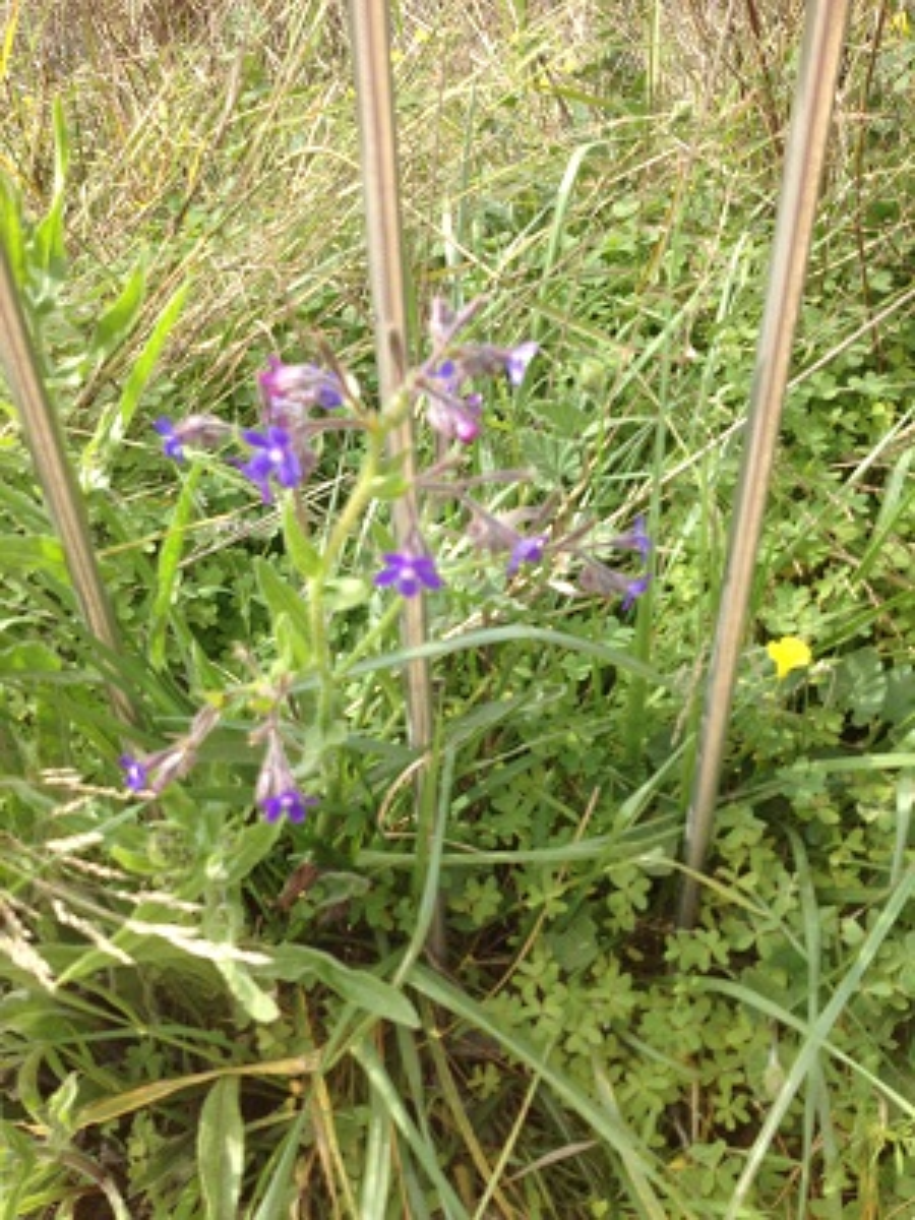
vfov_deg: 52.6
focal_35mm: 35
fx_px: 1234
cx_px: 458
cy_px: 610
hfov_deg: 40.7
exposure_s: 1/488
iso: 50
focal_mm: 4.28
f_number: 2.4
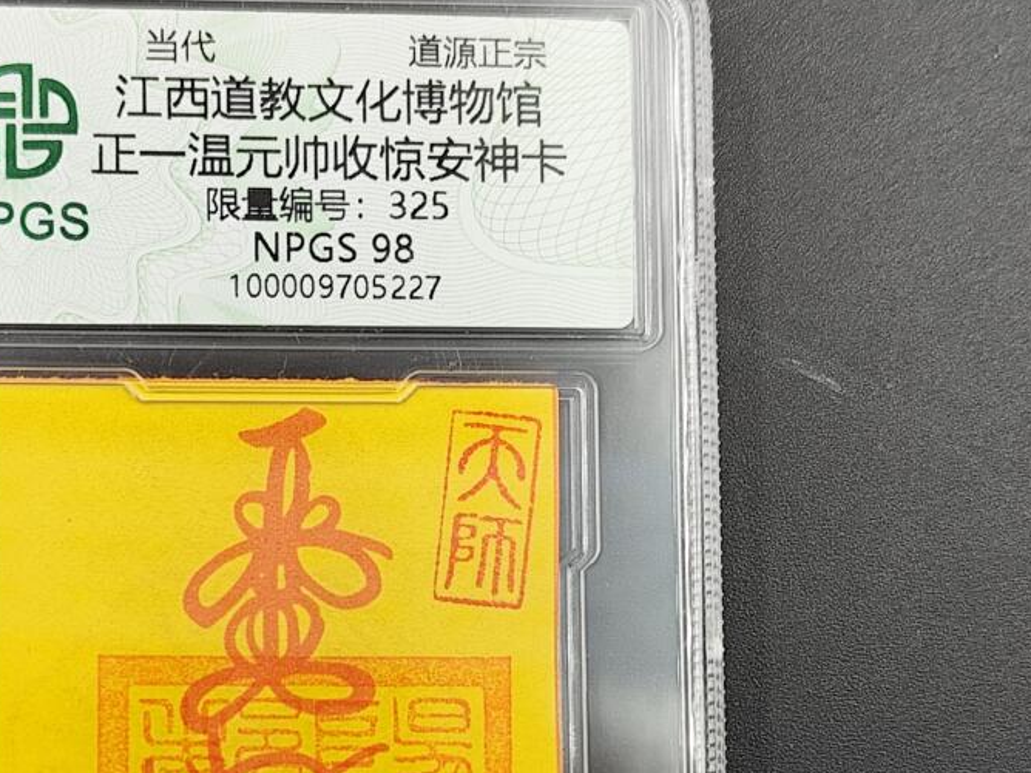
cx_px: 341
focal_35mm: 88
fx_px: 2621
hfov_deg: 22.2
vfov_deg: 16.6
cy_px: 645
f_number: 1.65
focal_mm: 6.14
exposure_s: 1/100
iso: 80
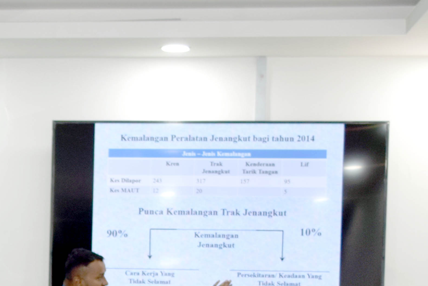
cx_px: 8
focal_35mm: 103
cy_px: 387
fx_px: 1225
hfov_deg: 19.3
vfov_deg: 12.8
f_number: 3.5
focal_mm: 18
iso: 250
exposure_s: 1/60
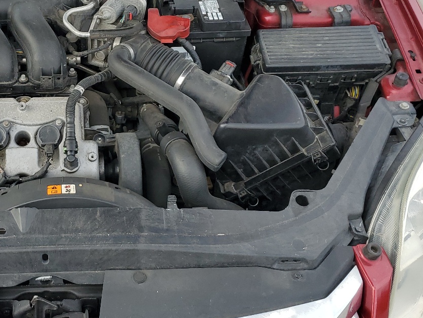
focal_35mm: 50
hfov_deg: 36.6
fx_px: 611
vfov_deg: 29.1
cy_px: 138
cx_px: 73
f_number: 1.5
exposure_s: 1/909
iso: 50
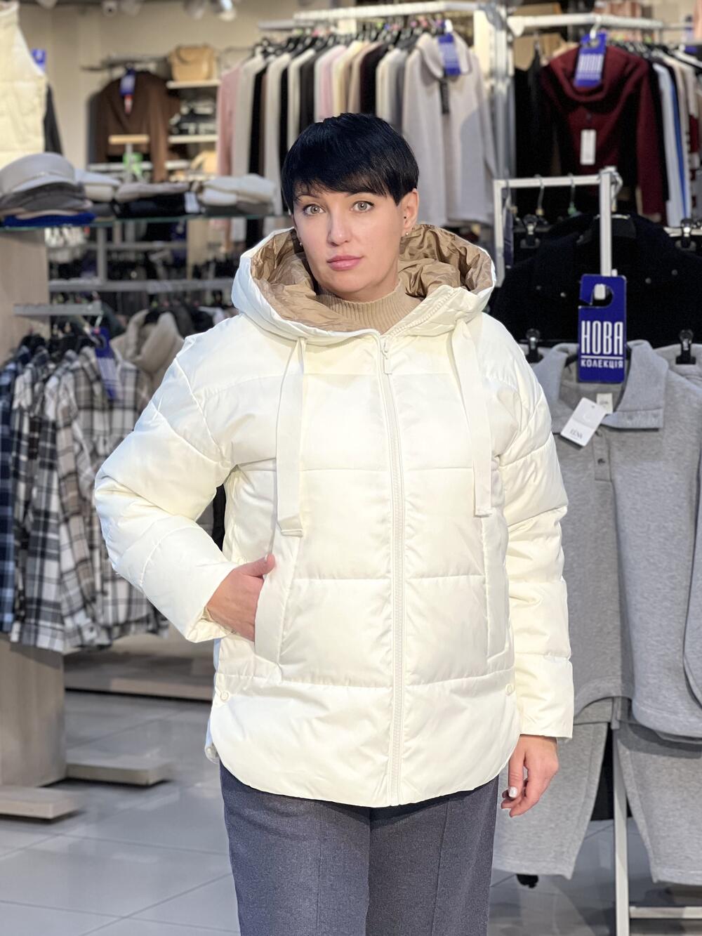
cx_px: 351
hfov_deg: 19.1
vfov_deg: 25.3
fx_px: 2082
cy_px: 468
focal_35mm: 77
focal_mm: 9
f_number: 2.8
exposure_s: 1/100
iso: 200
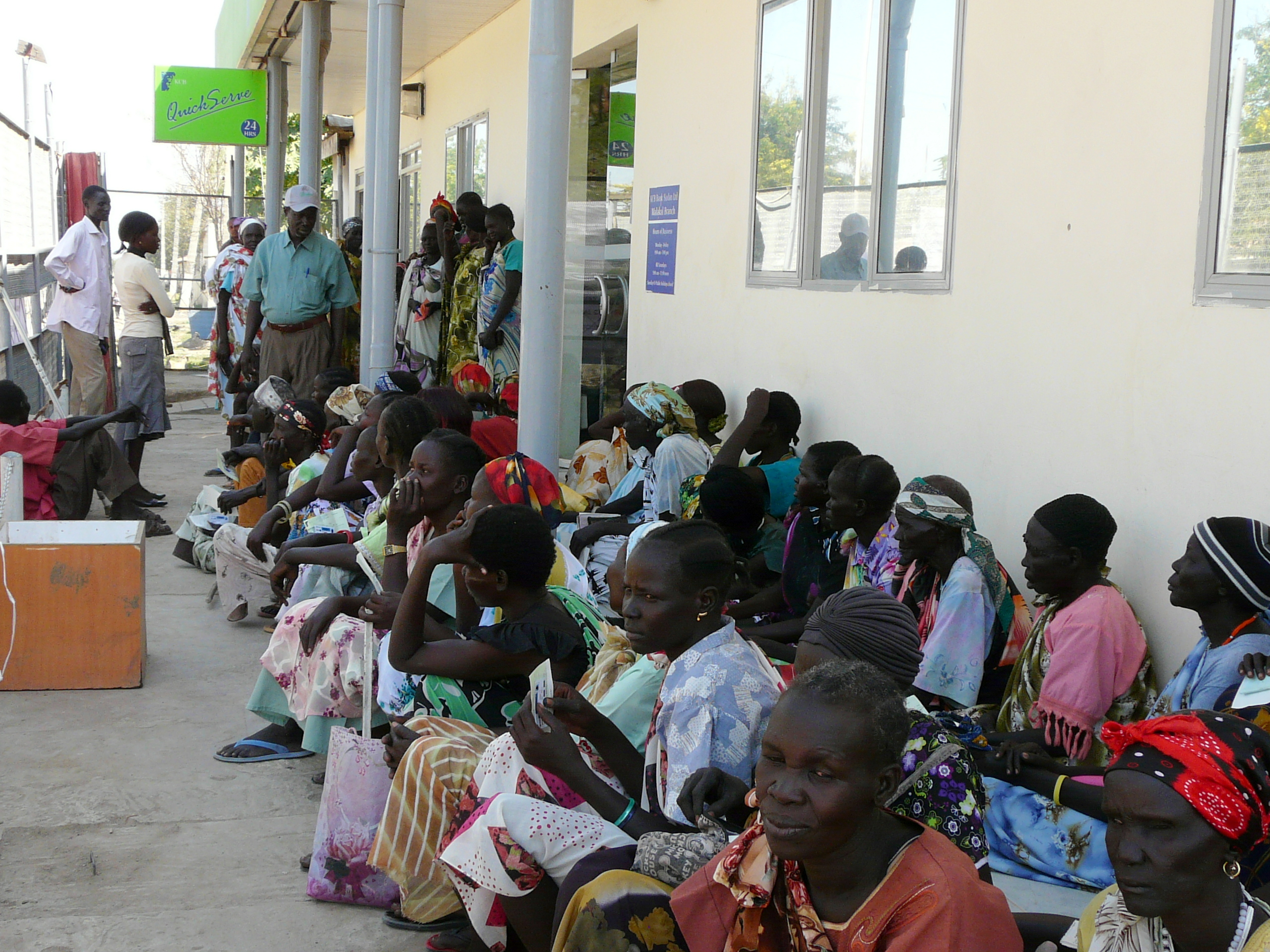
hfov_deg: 42.1
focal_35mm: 45
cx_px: 635
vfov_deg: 32.2
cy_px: 476
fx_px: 1651
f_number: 4
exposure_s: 1/160
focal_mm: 5.7
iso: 100
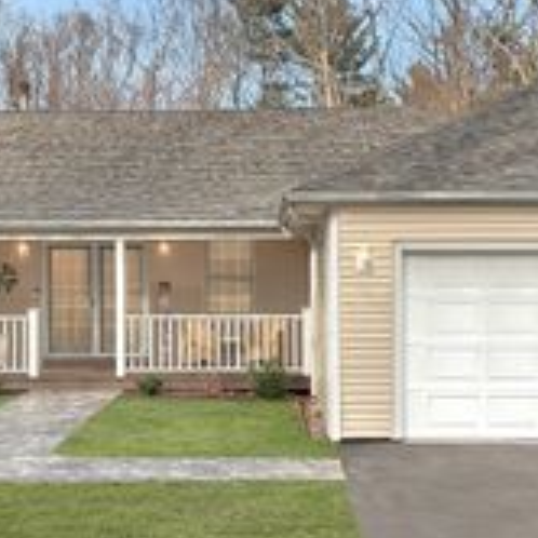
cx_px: 237
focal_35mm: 64
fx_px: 1125
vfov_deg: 26.9
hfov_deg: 26.9
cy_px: 241
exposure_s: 1/1800
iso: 80
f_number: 1.8
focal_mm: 6.86
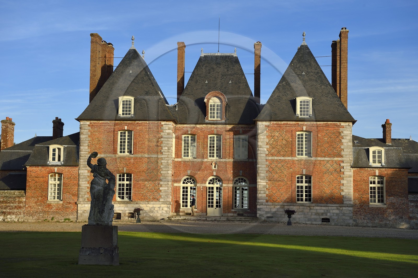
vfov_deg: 20.9
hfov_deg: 31.0
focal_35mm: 65
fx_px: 754
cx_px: 209
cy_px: 139
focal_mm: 65
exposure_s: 1/250
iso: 200
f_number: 9
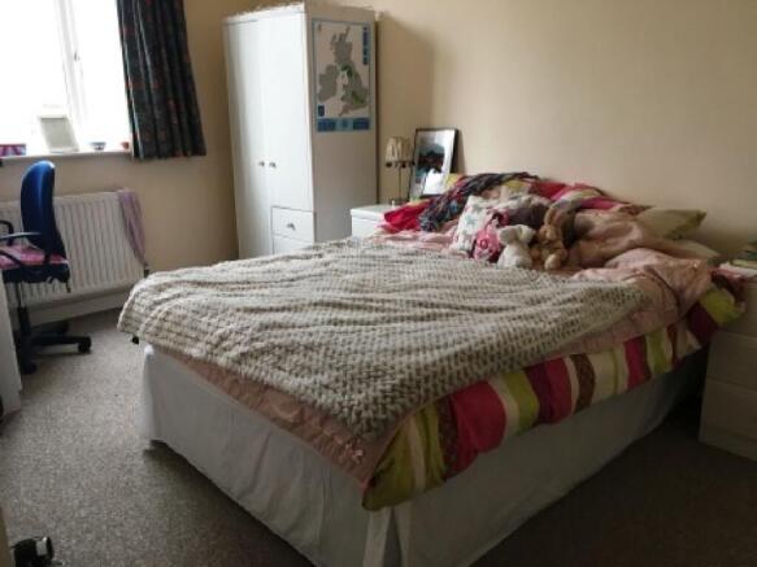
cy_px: 284
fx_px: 634
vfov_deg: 48.2
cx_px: 378
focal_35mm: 29
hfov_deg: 61.7
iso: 100
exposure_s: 1/33
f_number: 2.2
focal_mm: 4.15
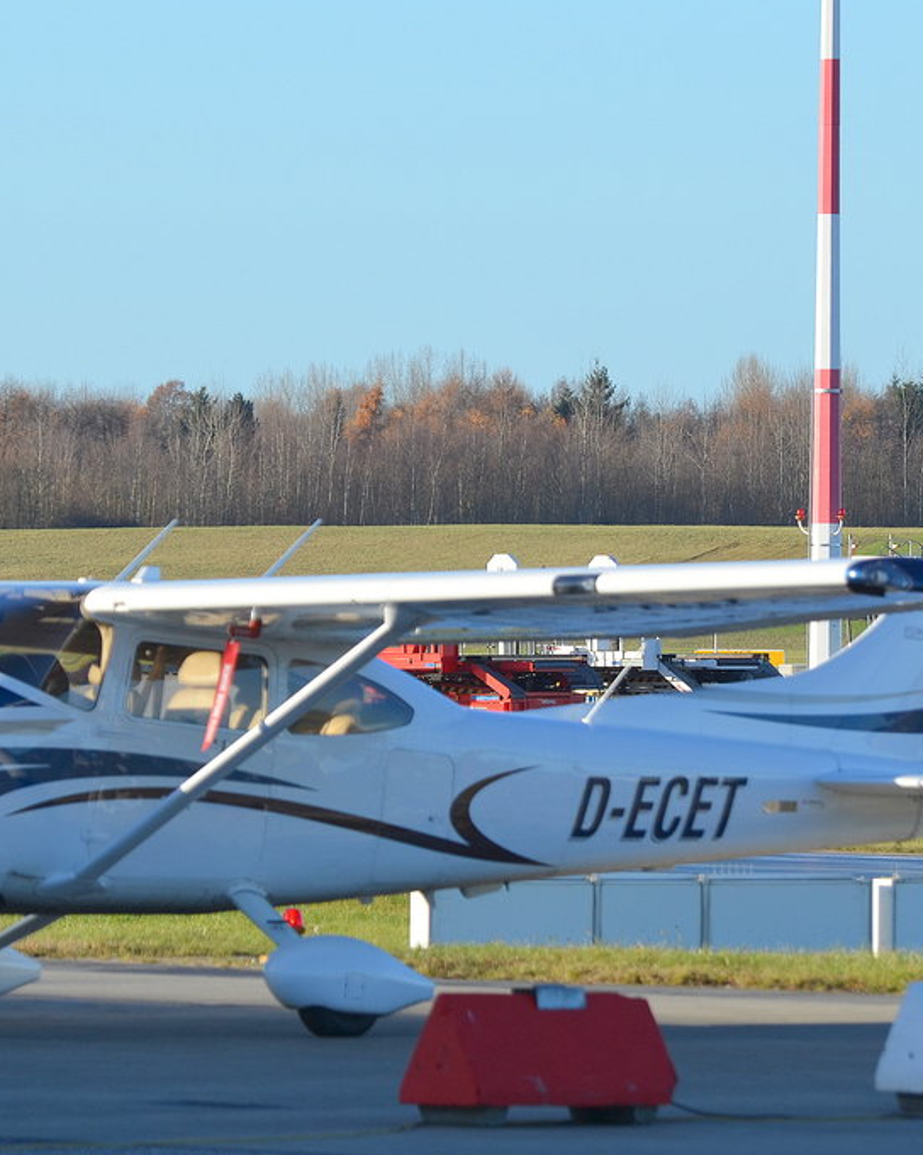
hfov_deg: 3.7
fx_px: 14389
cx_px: 282
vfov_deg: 4.6
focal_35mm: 421
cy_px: 558
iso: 200
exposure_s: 1/640
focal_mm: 170
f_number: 6.3
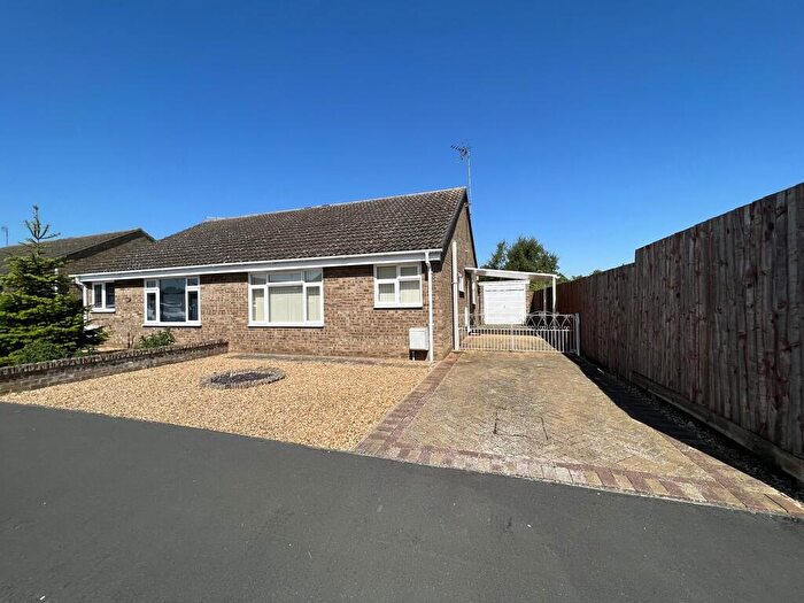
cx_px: 402
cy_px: 302
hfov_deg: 106.2
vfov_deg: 89.9
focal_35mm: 13
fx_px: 302
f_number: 1.8
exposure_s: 1/2597
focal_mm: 1.57
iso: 32
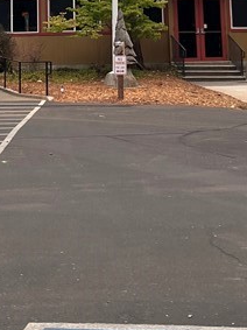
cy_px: -89
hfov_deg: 15.7
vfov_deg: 19.4
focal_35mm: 94
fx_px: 895
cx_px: 98
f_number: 1.5
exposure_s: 1/827
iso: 50
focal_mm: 5.7
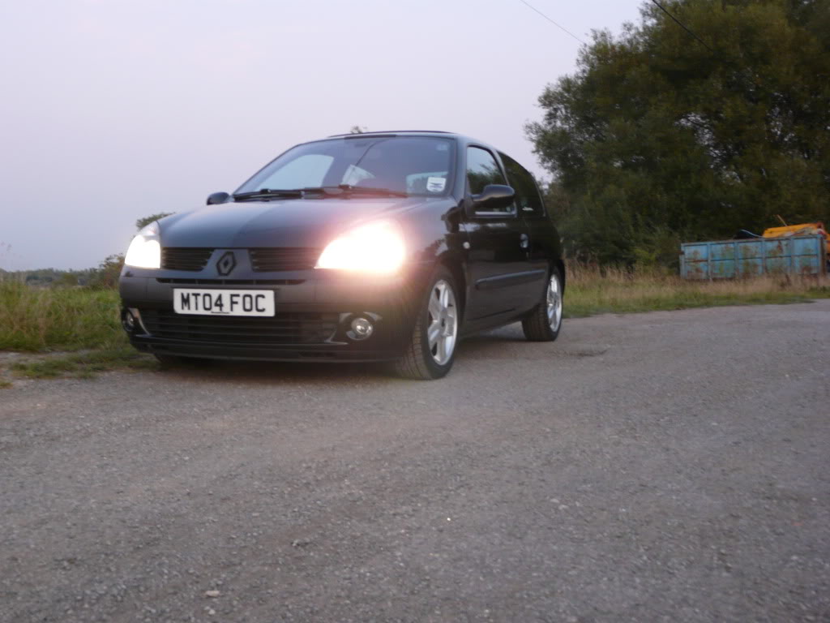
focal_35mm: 40
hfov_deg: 46.8
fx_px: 959
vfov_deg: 36.0
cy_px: 312
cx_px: 415
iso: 200
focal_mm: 6.5
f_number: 3.2
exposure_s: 1/13
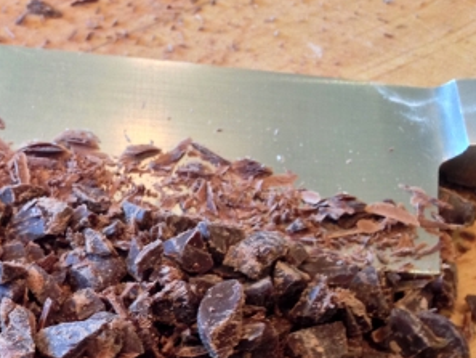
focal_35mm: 71
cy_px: 356
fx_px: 977
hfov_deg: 25.9
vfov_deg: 20.1
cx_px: -11
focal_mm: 4.12
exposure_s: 1/20
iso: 125
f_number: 2.4
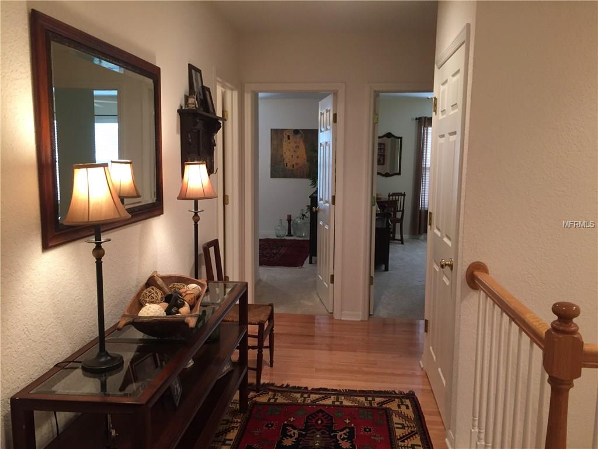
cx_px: 299
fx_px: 501
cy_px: 224
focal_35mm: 29
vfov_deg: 48.2
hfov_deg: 61.7
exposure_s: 1/30
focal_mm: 4.15
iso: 125
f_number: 2.2
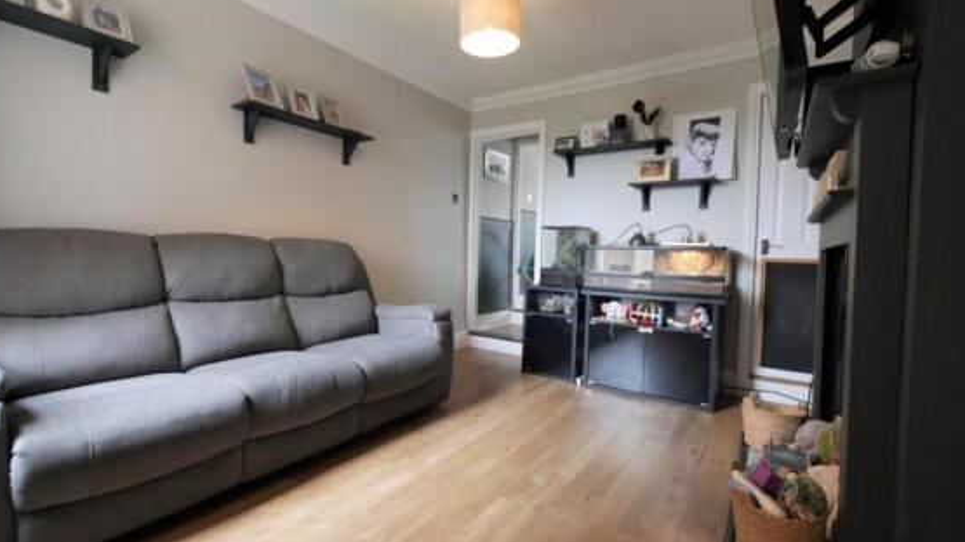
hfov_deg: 99.4
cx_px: 483
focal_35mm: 16
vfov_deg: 67.1
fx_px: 409
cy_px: 268
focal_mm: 7
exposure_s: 1/60
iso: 1250
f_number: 4
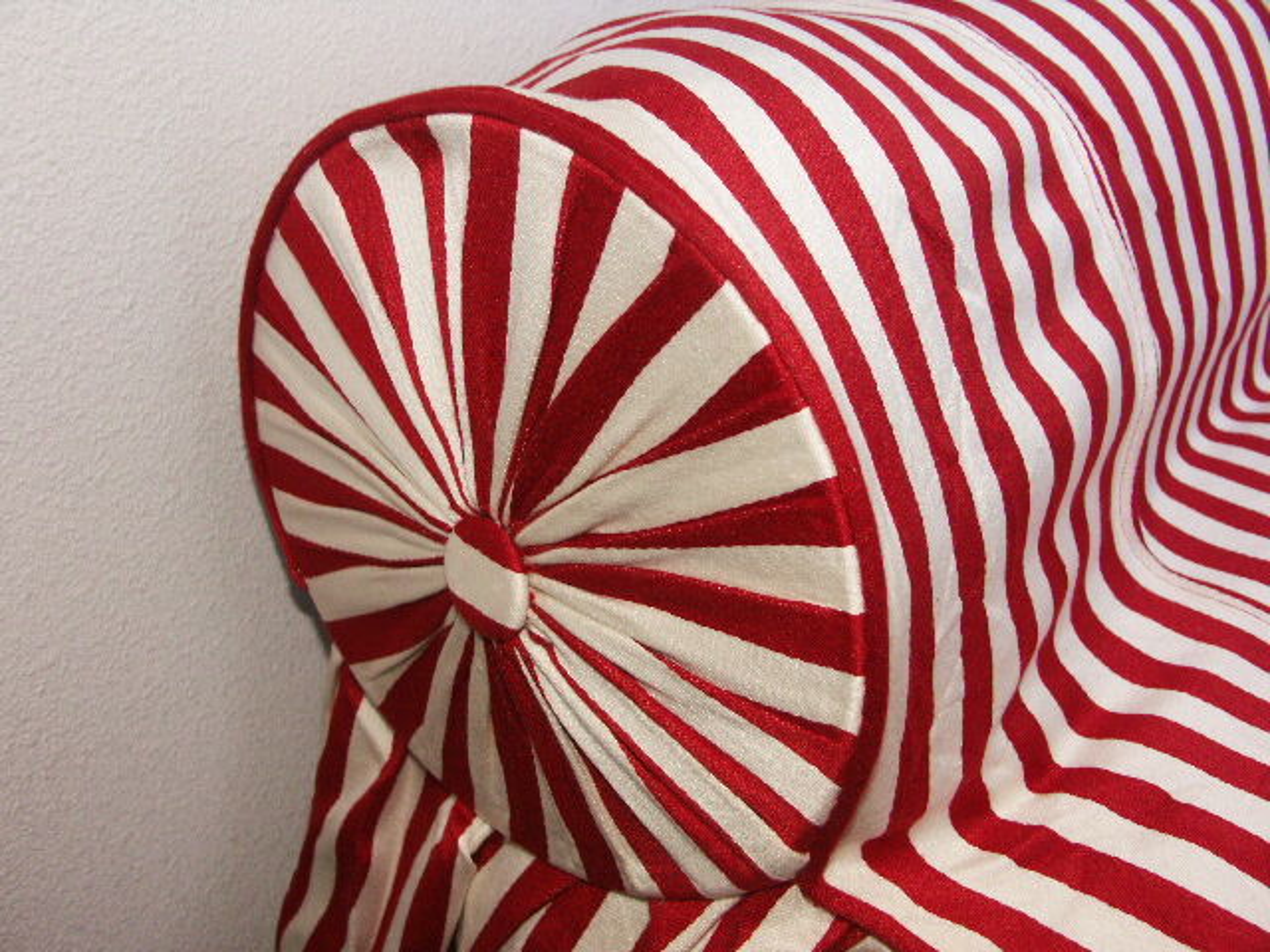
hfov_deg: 51.4
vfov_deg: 39.7
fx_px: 1321
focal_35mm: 36
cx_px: 635
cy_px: 476
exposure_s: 1/50
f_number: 3.2
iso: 125
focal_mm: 9.29
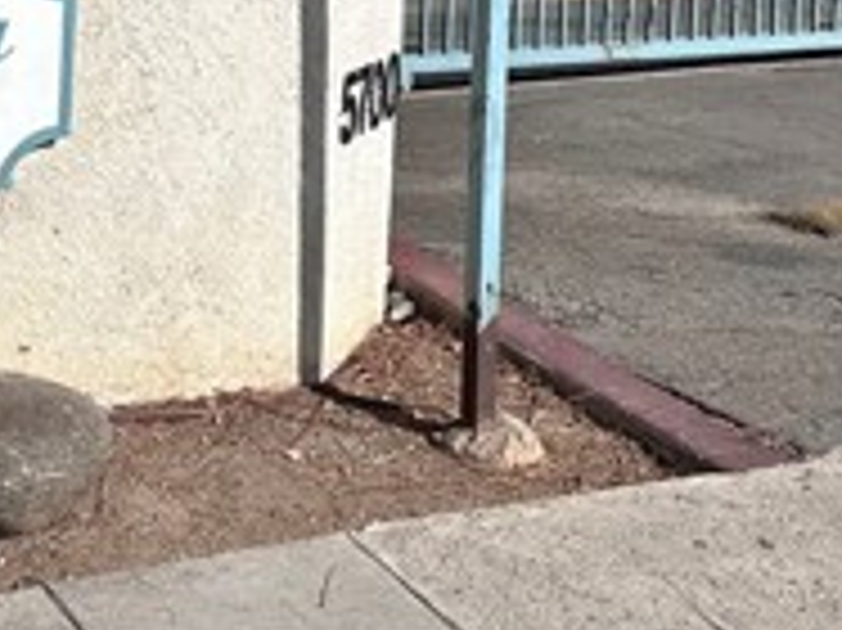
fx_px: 1993
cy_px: -36
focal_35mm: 82
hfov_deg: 23.5
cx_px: 162
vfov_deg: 17.5
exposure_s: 1/8197
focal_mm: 6.86
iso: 80
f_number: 1.78
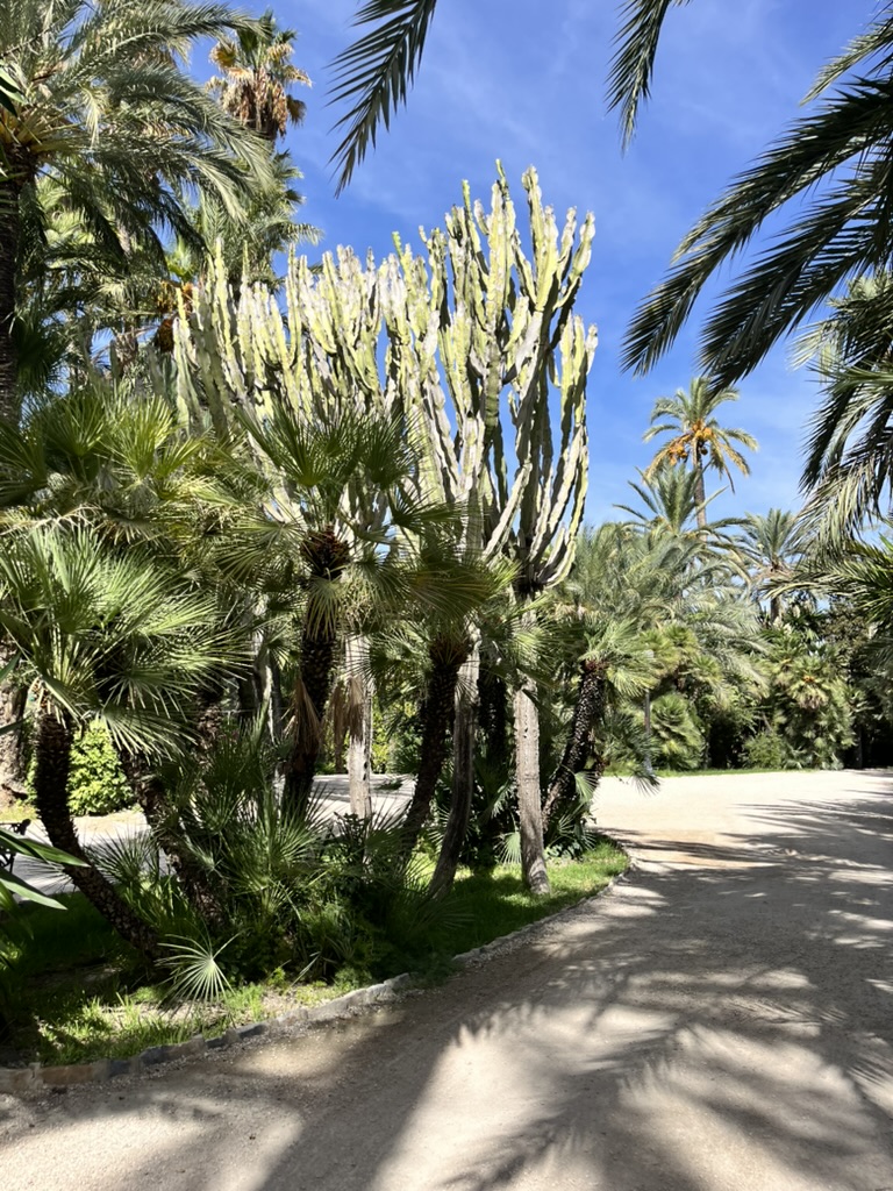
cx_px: 446
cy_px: 596
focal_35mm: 26
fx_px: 894
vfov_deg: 67.3
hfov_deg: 53.1
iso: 50
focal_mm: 5.1
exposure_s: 1/2688
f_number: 1.6
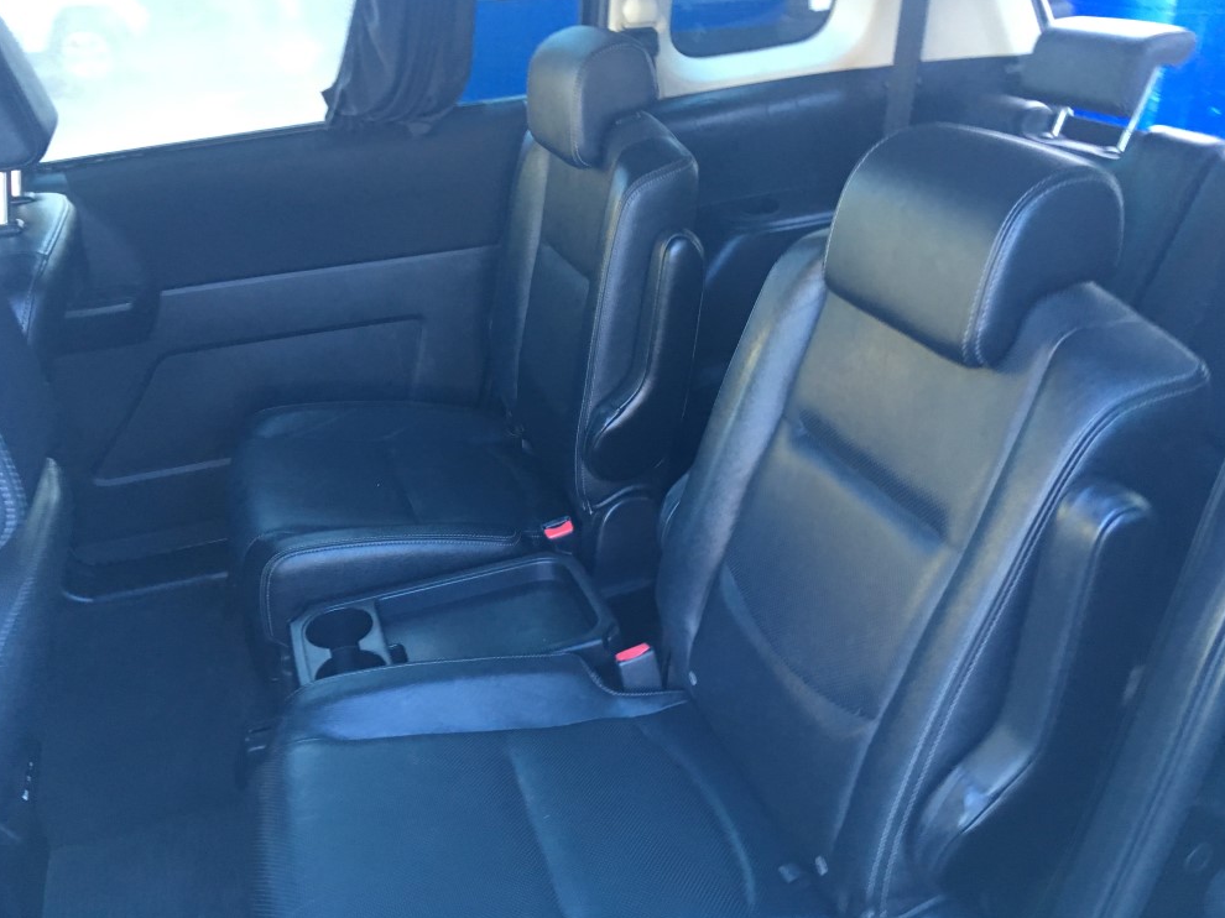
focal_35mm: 30
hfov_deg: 60.0
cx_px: 601
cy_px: 448
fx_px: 1061
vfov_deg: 46.8
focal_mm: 4.15
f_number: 2.2
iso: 125
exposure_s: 1/30
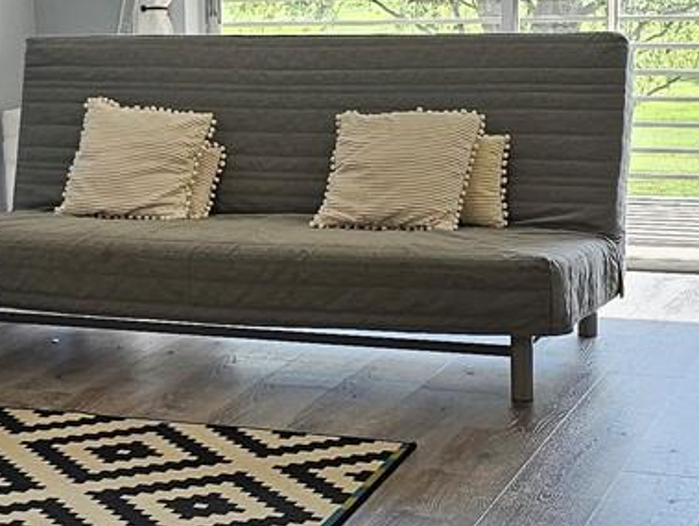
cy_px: 216
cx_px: 135
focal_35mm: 97
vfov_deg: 15.3
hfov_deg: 20.0
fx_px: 1961
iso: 64
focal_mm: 6.3
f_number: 1.7
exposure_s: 1/120
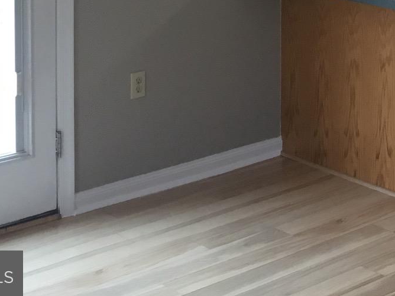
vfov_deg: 14.5
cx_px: 481
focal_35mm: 95
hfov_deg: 19.4
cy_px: -155
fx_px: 1084
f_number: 2.4
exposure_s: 1/30
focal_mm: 3.3
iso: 50
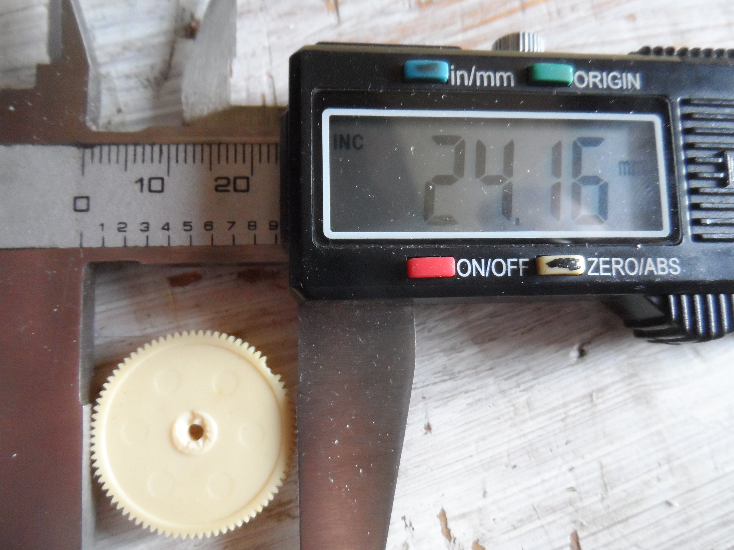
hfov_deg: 71.6
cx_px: 367
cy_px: 275
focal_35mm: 24
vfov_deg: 56.8
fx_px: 509
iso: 400
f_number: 3.2
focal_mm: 4
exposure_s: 1/30
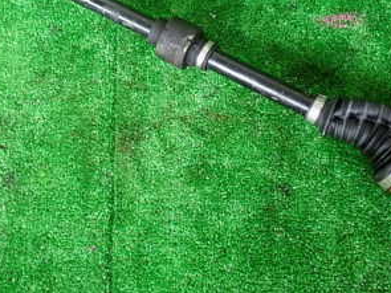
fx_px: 689
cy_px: 42
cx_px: 150
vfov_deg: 23.5
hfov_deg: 31.6
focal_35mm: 61
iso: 200
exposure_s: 1/30
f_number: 2.3
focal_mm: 5.4
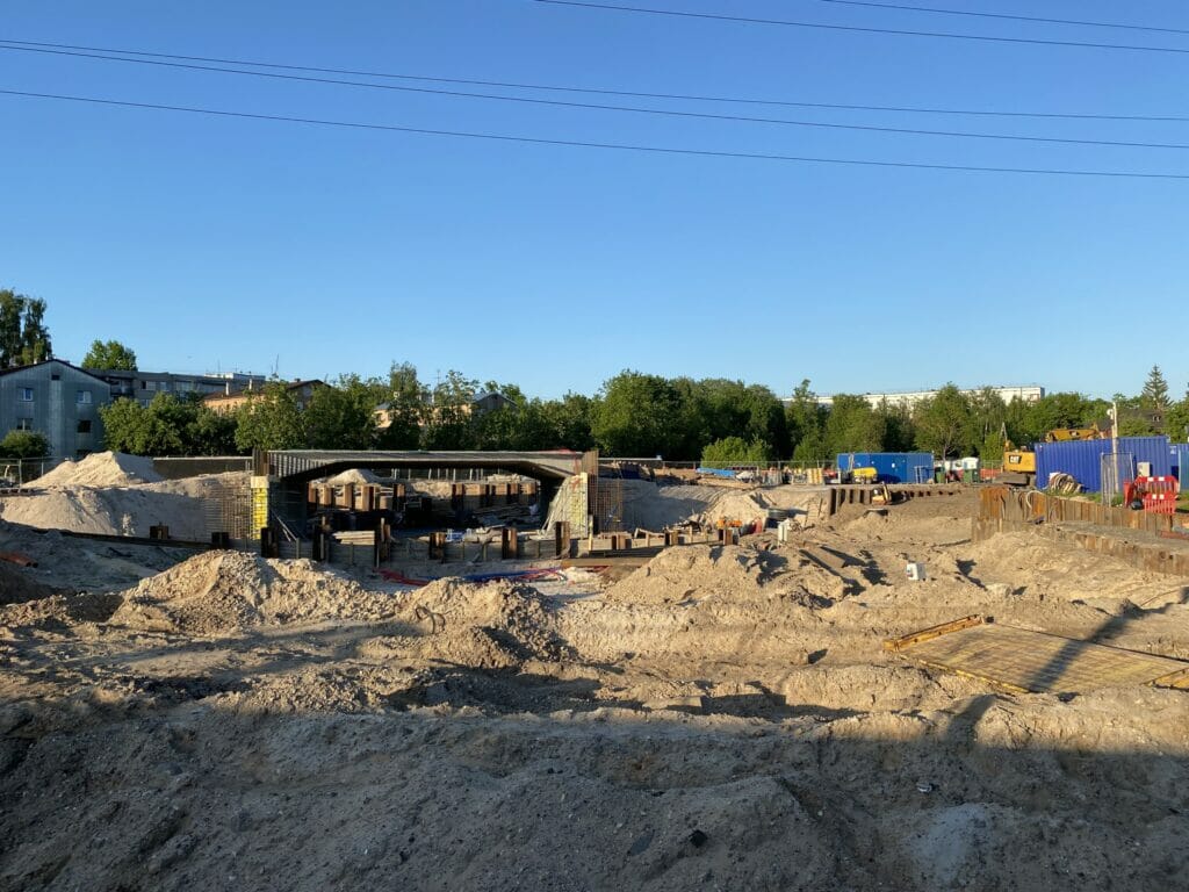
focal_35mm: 26
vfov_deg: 53.1
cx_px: 594
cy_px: 446
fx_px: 893
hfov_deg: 67.3
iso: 32
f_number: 1.8
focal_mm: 4.25
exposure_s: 1/1653
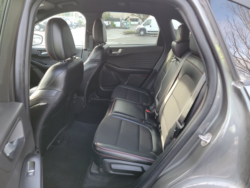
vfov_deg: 56.8
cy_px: 94
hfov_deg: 71.6
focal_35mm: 24
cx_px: 125
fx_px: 173
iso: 245
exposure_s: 1/59
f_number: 1.8
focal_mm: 6.7
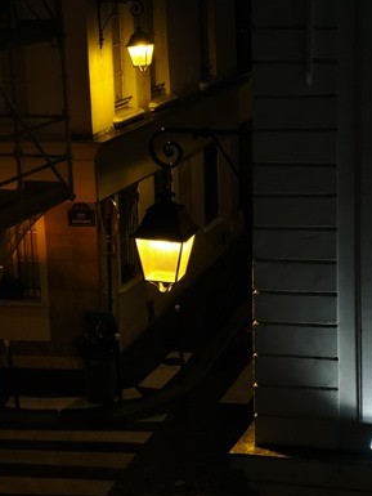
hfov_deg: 16.1
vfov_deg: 21.3
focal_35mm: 92
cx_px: 196
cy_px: 262
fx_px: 1318
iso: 125
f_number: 2.4
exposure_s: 1/50
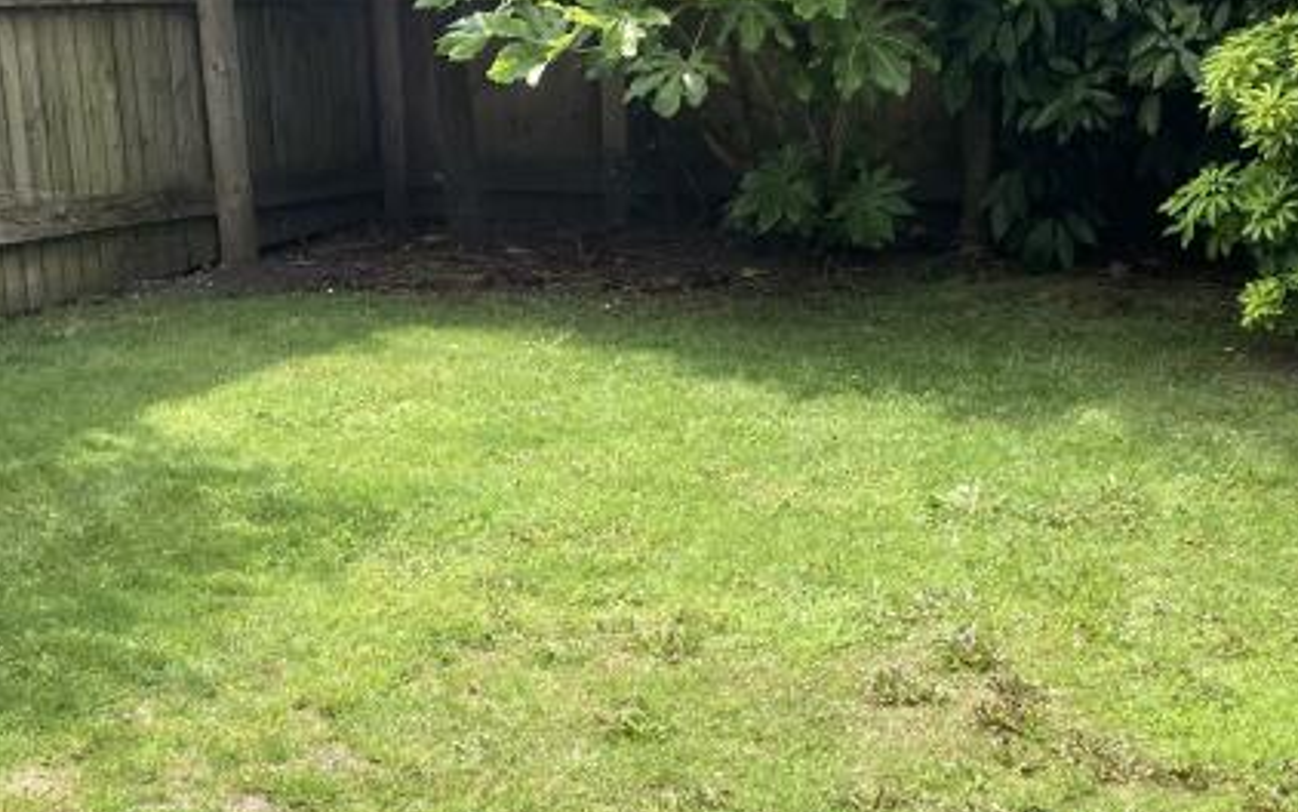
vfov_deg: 18.0
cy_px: 612
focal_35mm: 72
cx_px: 581
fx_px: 2548
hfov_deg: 28.6
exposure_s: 1/736
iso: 20
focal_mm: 3.99
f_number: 1.8
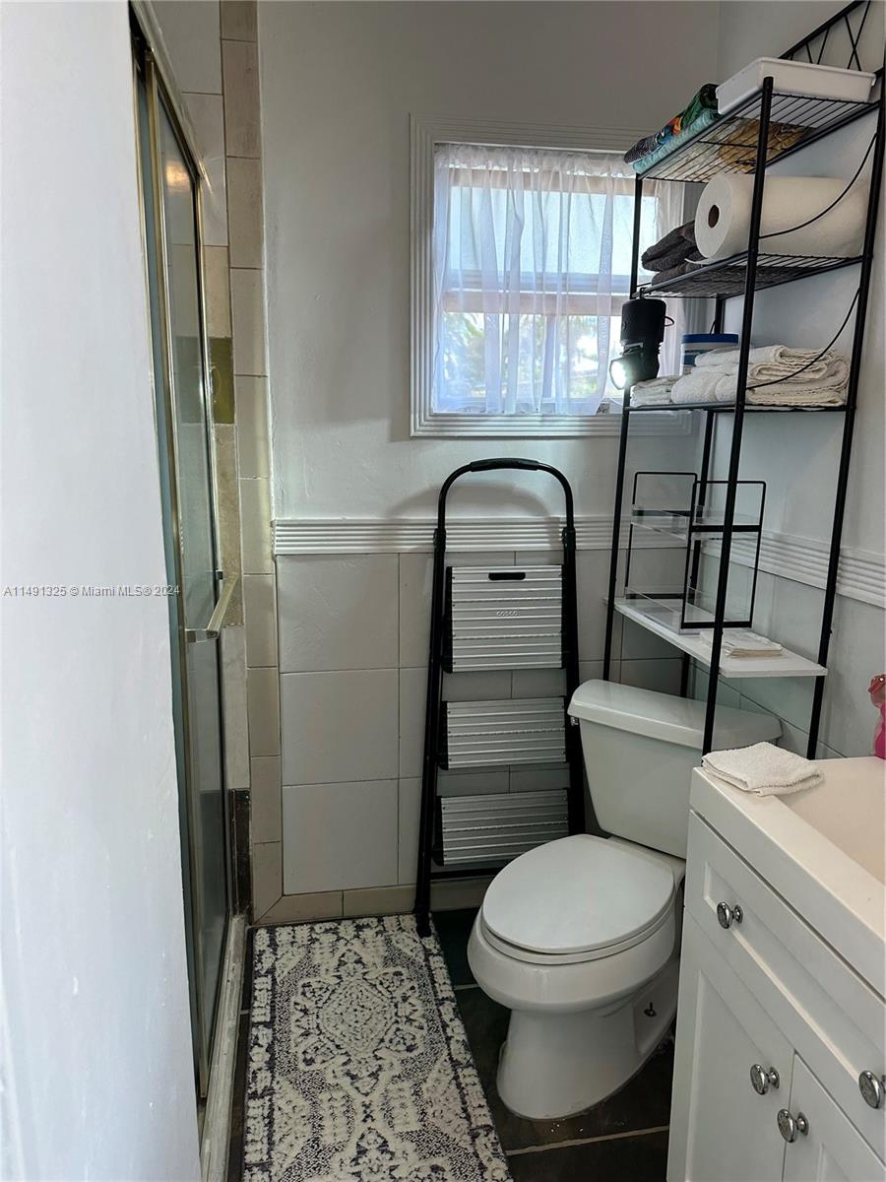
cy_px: 591
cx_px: 443
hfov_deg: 56.8
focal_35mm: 24
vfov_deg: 71.6
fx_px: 819
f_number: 1.78
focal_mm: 6.86
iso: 160
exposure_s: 1/180
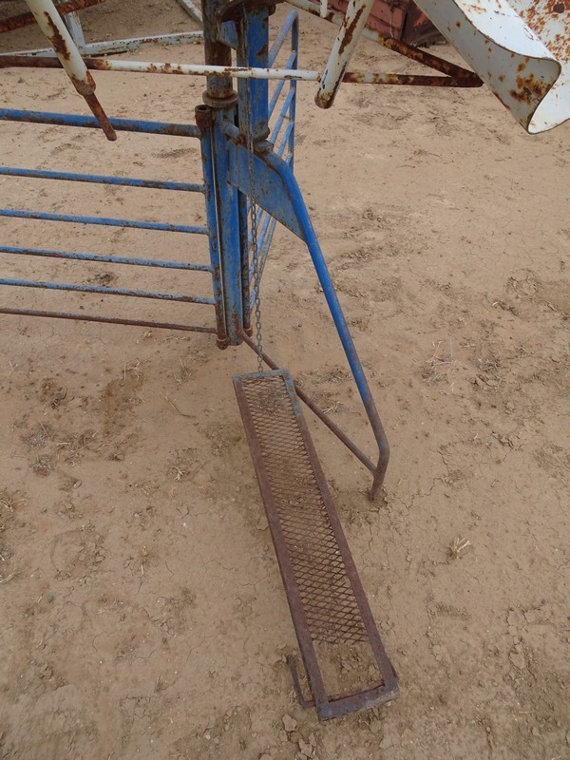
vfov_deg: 71.6
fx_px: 527
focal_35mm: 24
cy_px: 380
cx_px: 285
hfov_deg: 56.8
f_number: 3.5
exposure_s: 1/500
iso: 80
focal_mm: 4.1
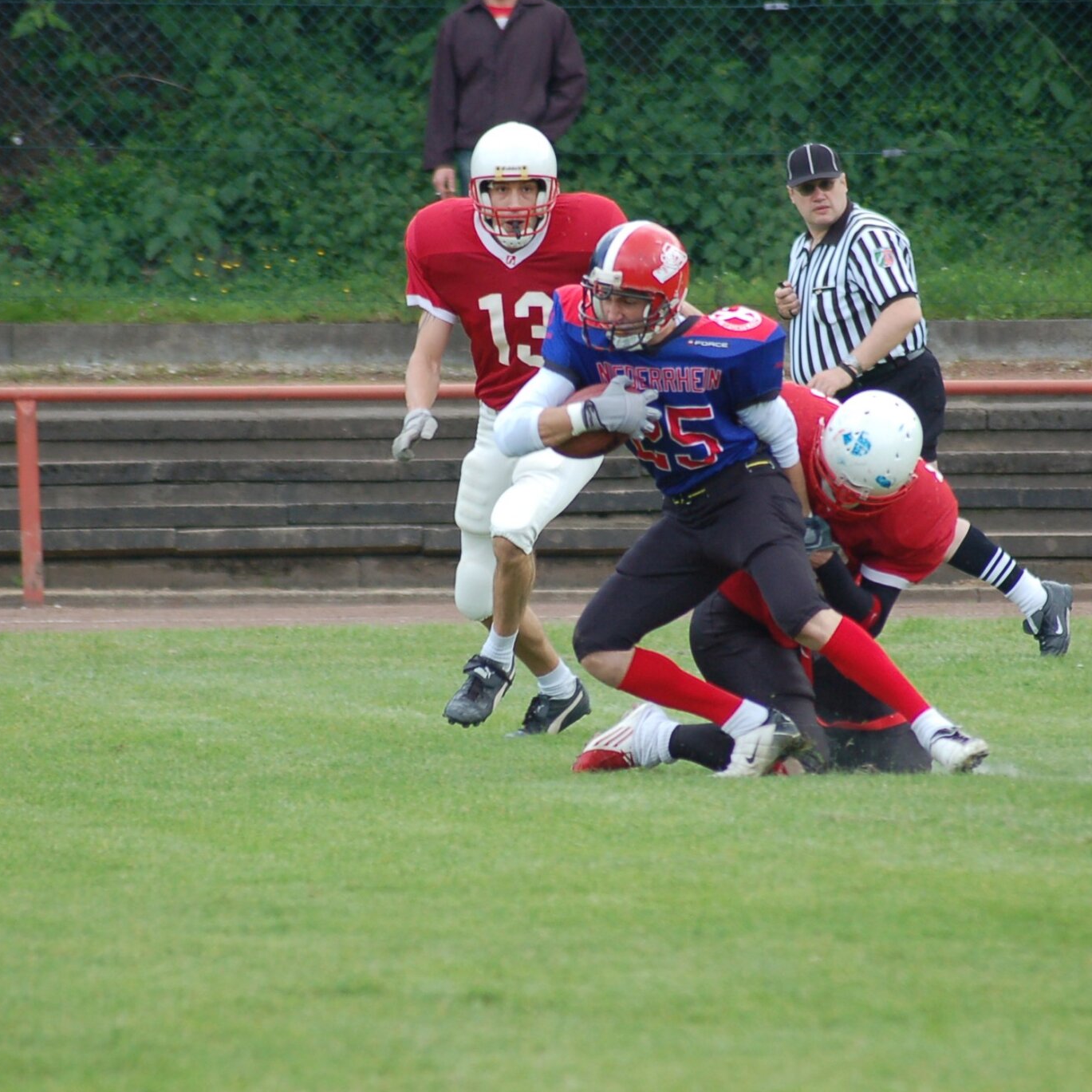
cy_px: 525
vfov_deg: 3.9
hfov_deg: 3.9
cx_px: 591
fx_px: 16061
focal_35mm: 450
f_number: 5.3
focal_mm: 220
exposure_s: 1/500
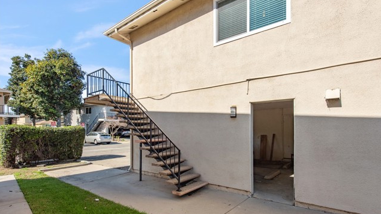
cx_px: 190
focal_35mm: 19
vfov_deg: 58.2
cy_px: 116
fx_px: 192
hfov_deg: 89.6
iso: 200
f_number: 11
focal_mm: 18
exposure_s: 1/500
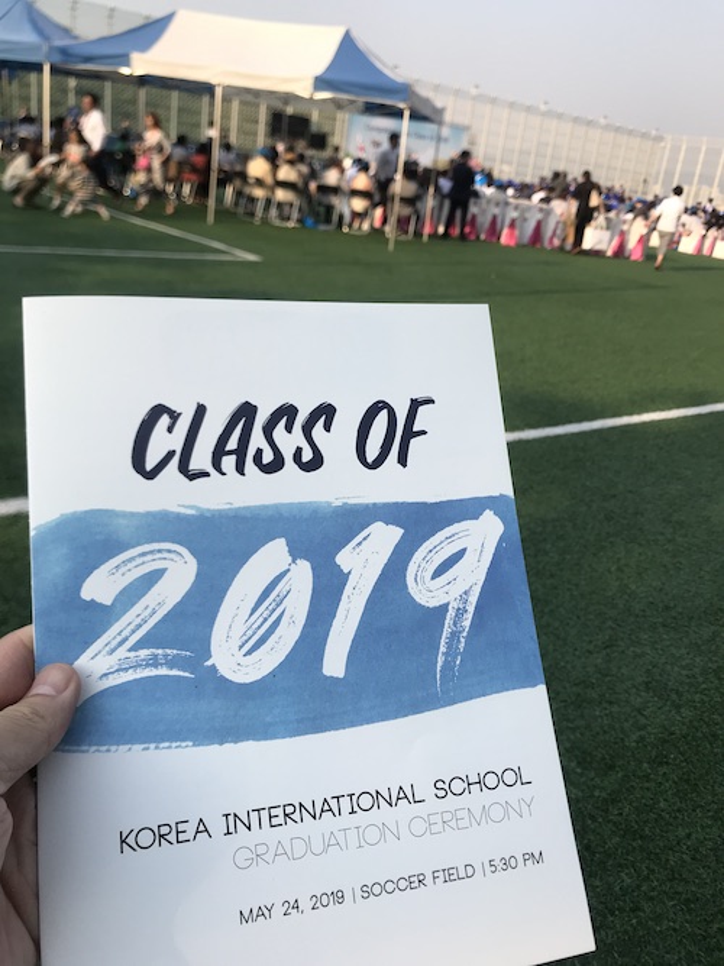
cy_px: 483
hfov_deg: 49.7
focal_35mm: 28
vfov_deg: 63.5
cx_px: 362
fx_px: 781
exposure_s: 1/1018
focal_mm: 3.99
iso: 20
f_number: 1.8
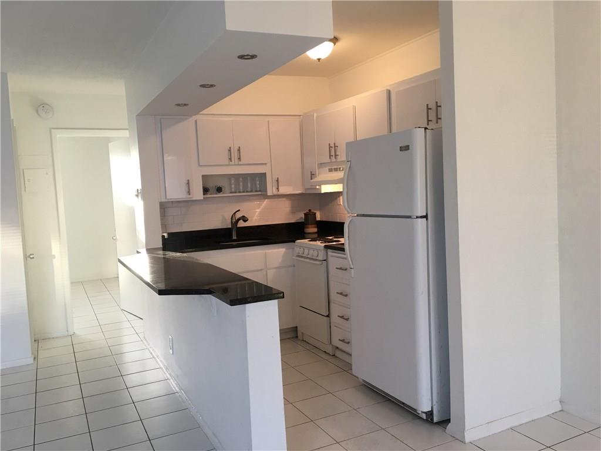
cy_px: 226
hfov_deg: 61.7
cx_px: 300
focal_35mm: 29
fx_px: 503
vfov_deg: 48.2
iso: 25
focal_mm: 4.15
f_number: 2.2
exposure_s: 1/15
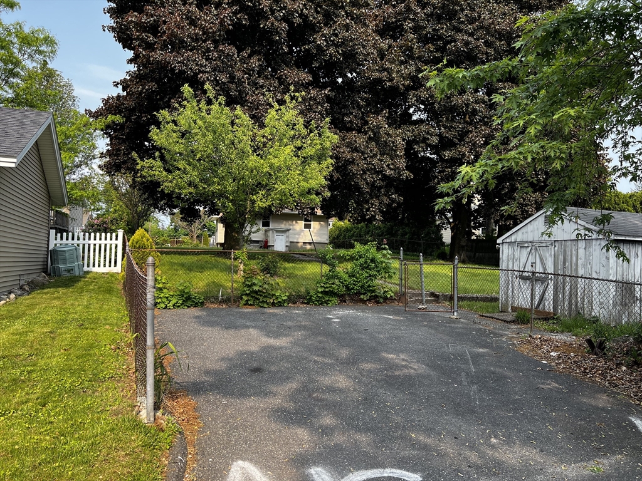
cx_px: 321
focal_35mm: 26
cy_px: 240
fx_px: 482
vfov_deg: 53.1
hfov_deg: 67.3
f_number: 1.5
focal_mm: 5.7
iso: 50
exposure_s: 1/696
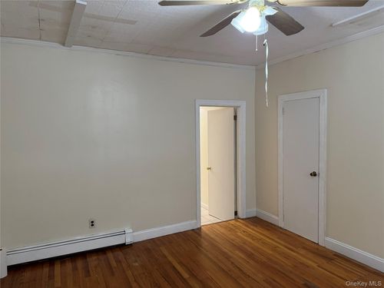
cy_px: 144
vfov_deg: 56.8
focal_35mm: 24
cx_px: 192
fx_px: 266
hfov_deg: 71.6
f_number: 1.78
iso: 400
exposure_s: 1/60
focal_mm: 6.76
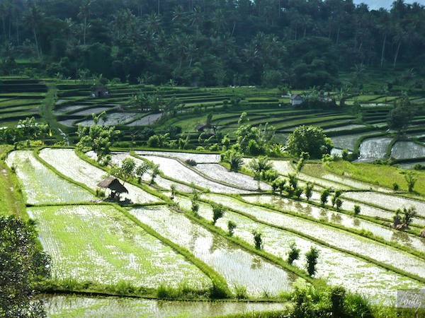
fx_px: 1130
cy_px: 159
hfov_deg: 21.3
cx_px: 212
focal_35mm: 92
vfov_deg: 16.1
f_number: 5.4
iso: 100
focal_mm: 15.2
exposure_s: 1/400
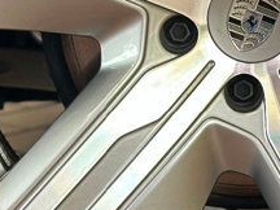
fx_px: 1844
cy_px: -65
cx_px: 96
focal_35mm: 228
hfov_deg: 8.7
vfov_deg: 6.5
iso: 80
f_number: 1.78
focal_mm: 6.86
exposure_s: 1/120
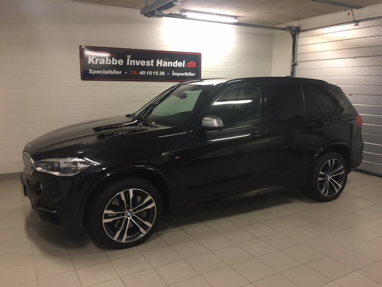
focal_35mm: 29
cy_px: 144
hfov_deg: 61.7
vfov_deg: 48.2
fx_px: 320
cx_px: 191
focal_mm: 4.15
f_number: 2.2
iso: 125
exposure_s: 1/33
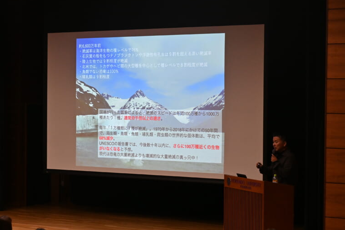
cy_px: 130
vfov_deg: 13.6
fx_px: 968
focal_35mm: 101
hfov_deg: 20.1
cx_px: 117
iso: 900
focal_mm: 50
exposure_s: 1/125
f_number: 4.5
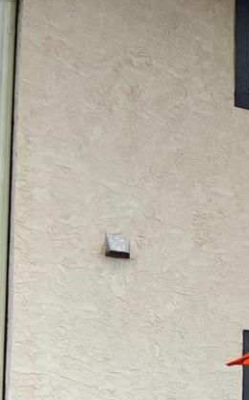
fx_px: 1478
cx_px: 845
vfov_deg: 15.0
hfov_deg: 7.8
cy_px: 434
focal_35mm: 136
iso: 64
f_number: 1.8
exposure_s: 1/121
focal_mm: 4.25
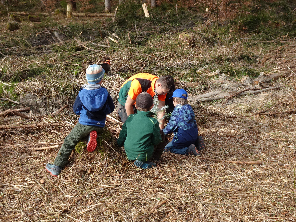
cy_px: 111
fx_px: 393
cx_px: 148
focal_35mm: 46
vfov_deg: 31.5
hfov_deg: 41.2
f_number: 4.5
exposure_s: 1/160
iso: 80
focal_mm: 7.53
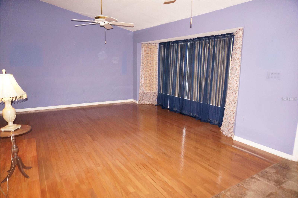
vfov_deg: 53.0
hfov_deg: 73.8
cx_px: 149
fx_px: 198
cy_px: 99
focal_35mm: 24
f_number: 3.5
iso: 1250
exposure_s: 1/125
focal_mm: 16
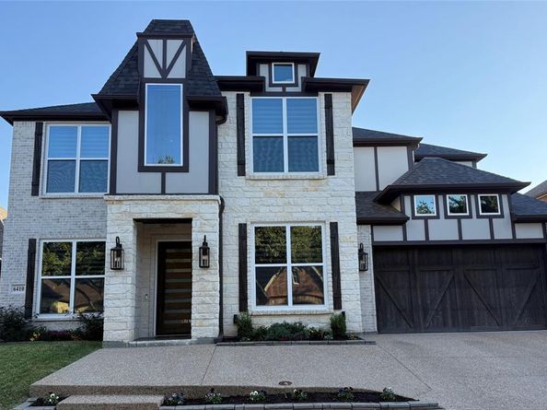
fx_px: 379
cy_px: 205
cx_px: 274
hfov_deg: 71.6
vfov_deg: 56.8
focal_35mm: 24
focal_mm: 6.76
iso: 100
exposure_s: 1/1211
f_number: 1.78
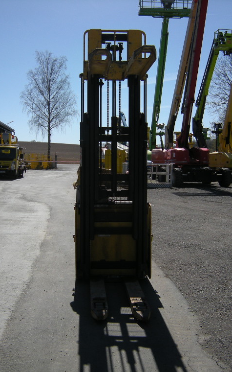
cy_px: 187
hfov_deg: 31.9
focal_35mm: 40
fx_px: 405
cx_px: 97
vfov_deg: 49.3
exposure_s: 1/438
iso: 64
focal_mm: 4.7
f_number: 5.6
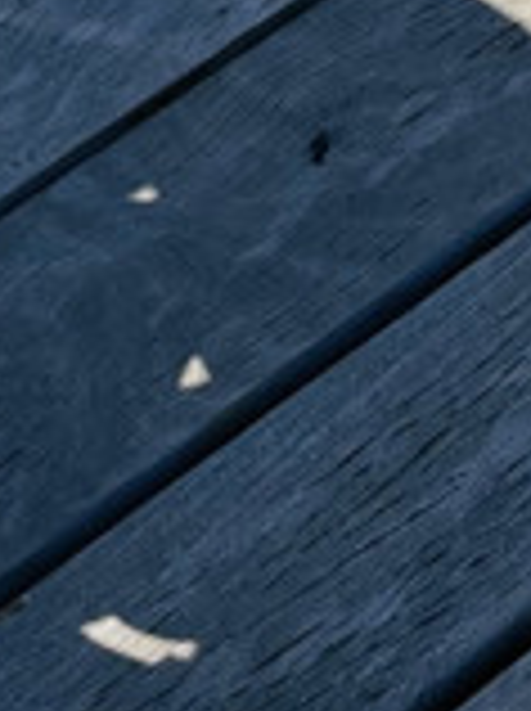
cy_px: -898
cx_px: -639
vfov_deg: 10.1
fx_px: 3609
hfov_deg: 7.9
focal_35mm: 176
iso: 32
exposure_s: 1/2212
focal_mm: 4.2
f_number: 1.6
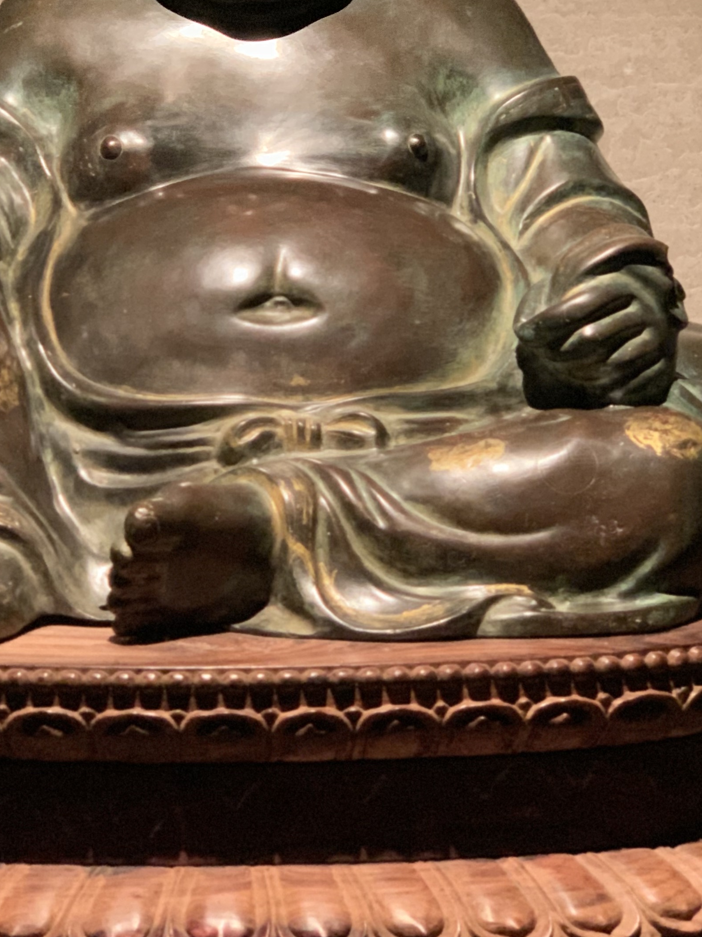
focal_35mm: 99
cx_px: 296
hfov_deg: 14.9
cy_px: 292
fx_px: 2677
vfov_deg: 19.8
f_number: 2.4
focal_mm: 6
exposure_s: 1/29
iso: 640
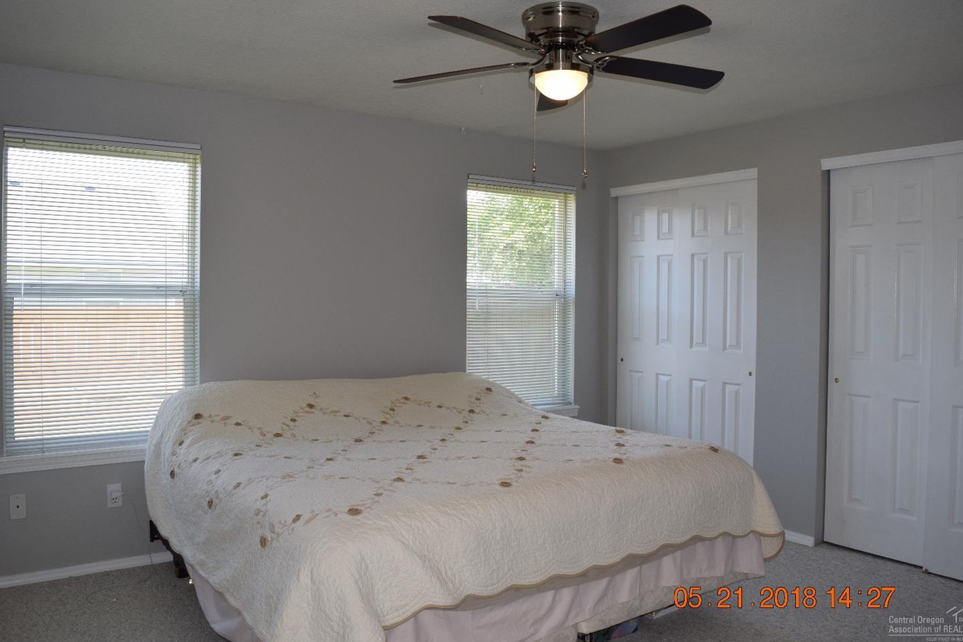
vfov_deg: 46.4
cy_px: 315
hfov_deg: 65.5
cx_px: 490
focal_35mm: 28
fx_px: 749
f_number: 5.6
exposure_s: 1/125
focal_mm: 18
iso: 400
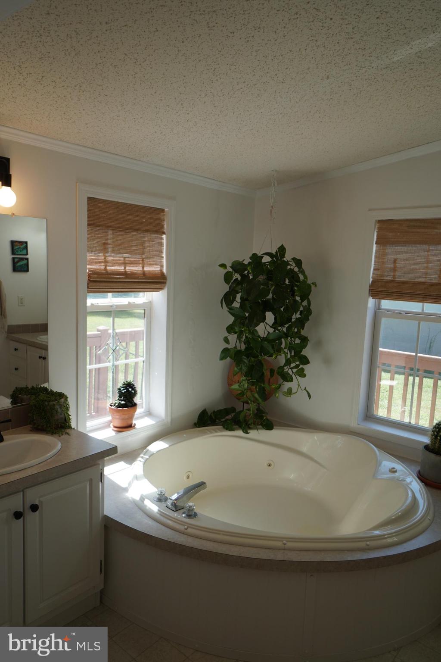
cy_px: 331
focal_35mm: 26
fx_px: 469
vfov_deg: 70.4
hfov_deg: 50.4
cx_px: 220
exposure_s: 1/160
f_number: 4
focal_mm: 17
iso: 160
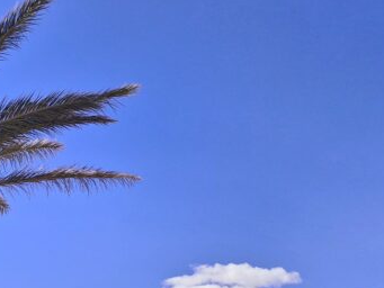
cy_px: 268
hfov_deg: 26.9
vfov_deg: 20.8
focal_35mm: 69
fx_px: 766
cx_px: 21
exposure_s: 1/2500
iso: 50
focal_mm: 5.54
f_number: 1.8
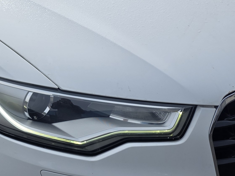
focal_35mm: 82
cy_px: 39
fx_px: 557
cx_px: -16
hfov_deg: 22.6
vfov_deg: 17.8
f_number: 1.7
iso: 80
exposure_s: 1/6355
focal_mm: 6.3
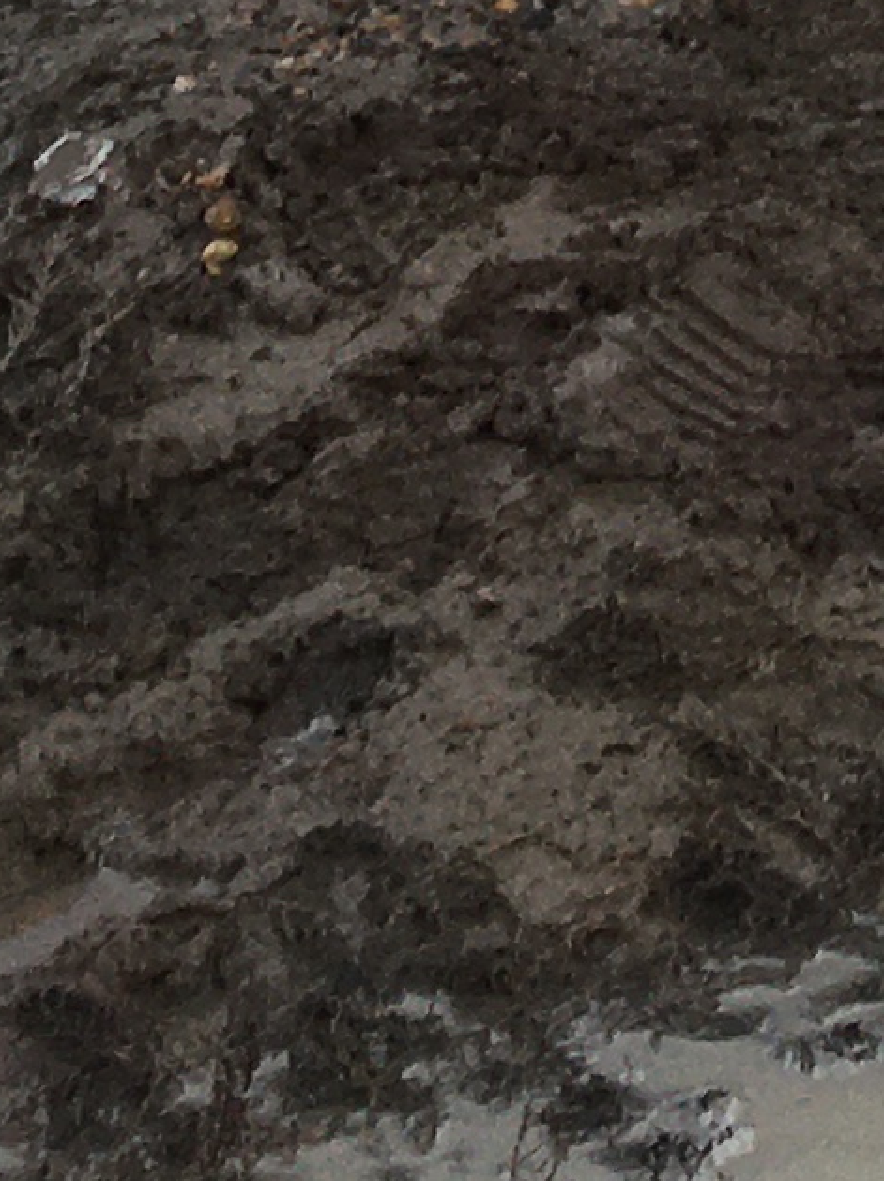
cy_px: -1560
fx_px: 6340
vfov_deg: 9.6
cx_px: 1856
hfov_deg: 7.6
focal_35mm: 186
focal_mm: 4.15
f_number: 2.2
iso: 25
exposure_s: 1/610
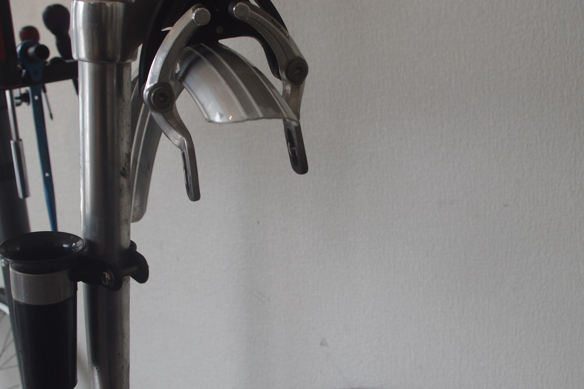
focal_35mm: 39
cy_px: 199
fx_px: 633
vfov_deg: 34.2
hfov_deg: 49.5
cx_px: 270
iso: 200
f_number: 5
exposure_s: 1/100
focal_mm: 18
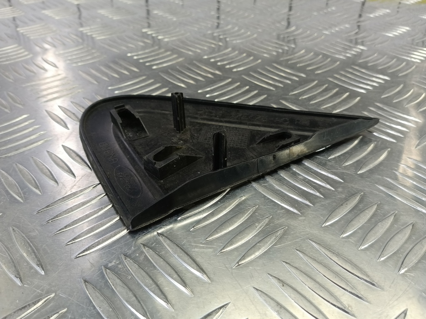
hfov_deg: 73.9
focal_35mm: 23
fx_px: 283
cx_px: 213
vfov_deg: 58.9
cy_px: 160
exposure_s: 1/50
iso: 142
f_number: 1.6
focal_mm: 4.11
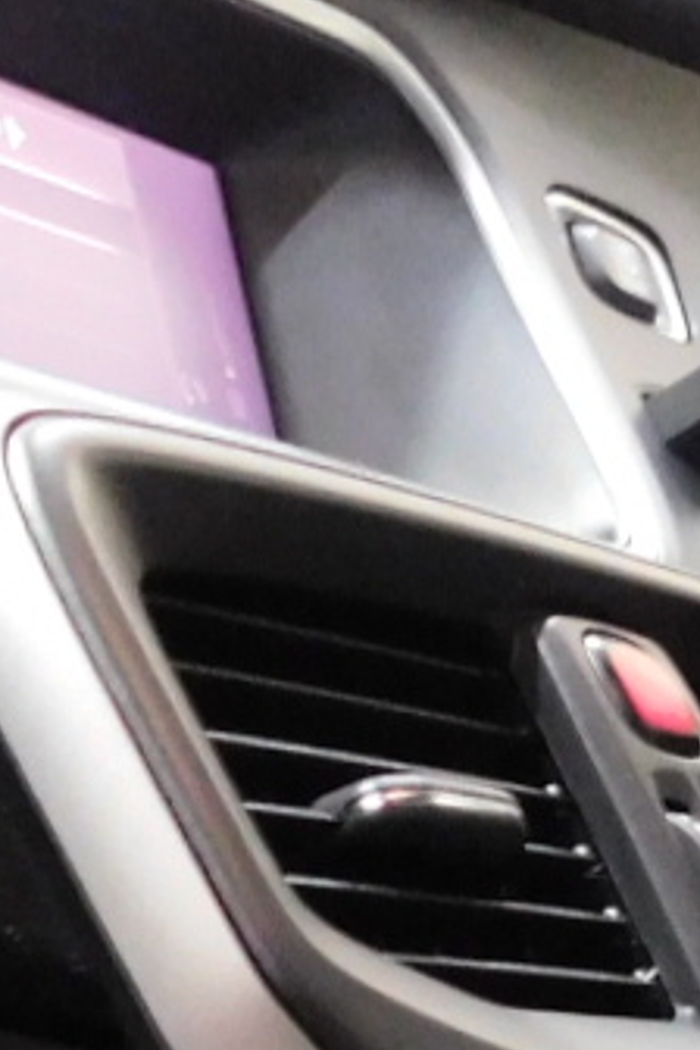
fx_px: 3325
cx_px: 819
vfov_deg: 15.7
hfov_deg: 11.8
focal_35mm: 114
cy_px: 1806
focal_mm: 4
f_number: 3
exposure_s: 1/6
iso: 800
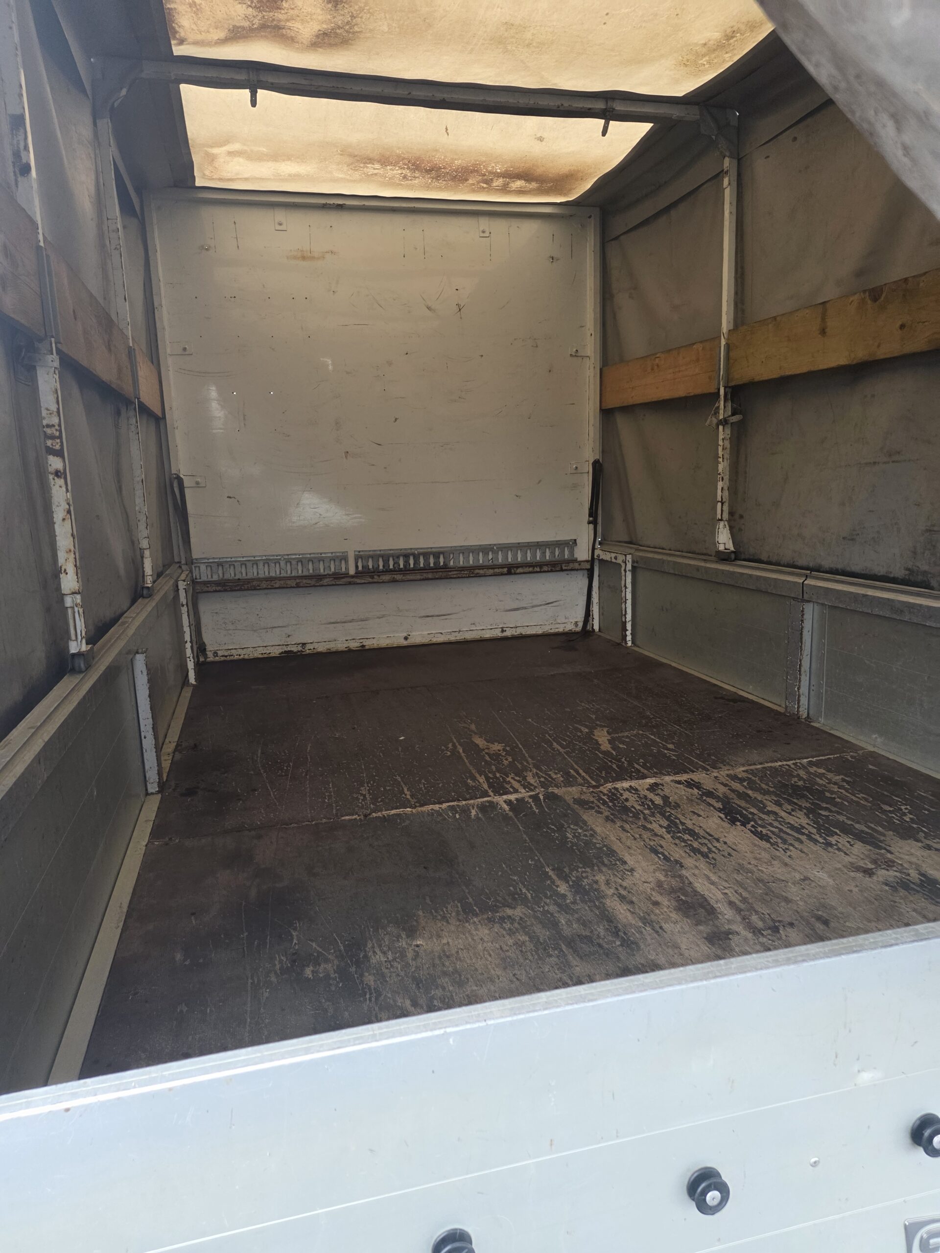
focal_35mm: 23
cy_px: 626
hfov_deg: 58.9
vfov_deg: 73.9
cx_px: 470
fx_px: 833
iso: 200
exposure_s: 1/100
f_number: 1.7
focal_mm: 6.25
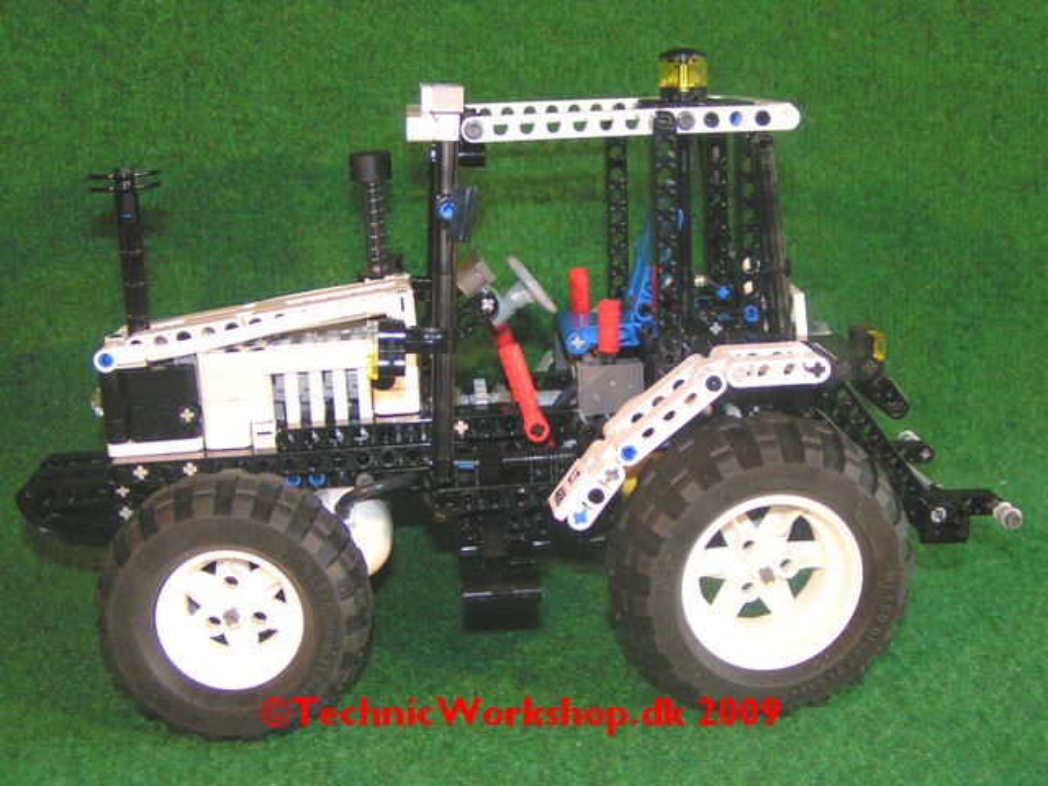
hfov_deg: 49.0
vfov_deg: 37.7
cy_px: 393
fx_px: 1150
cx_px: 524
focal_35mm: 38
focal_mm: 5.8
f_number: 2.8
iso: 200
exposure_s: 1/40
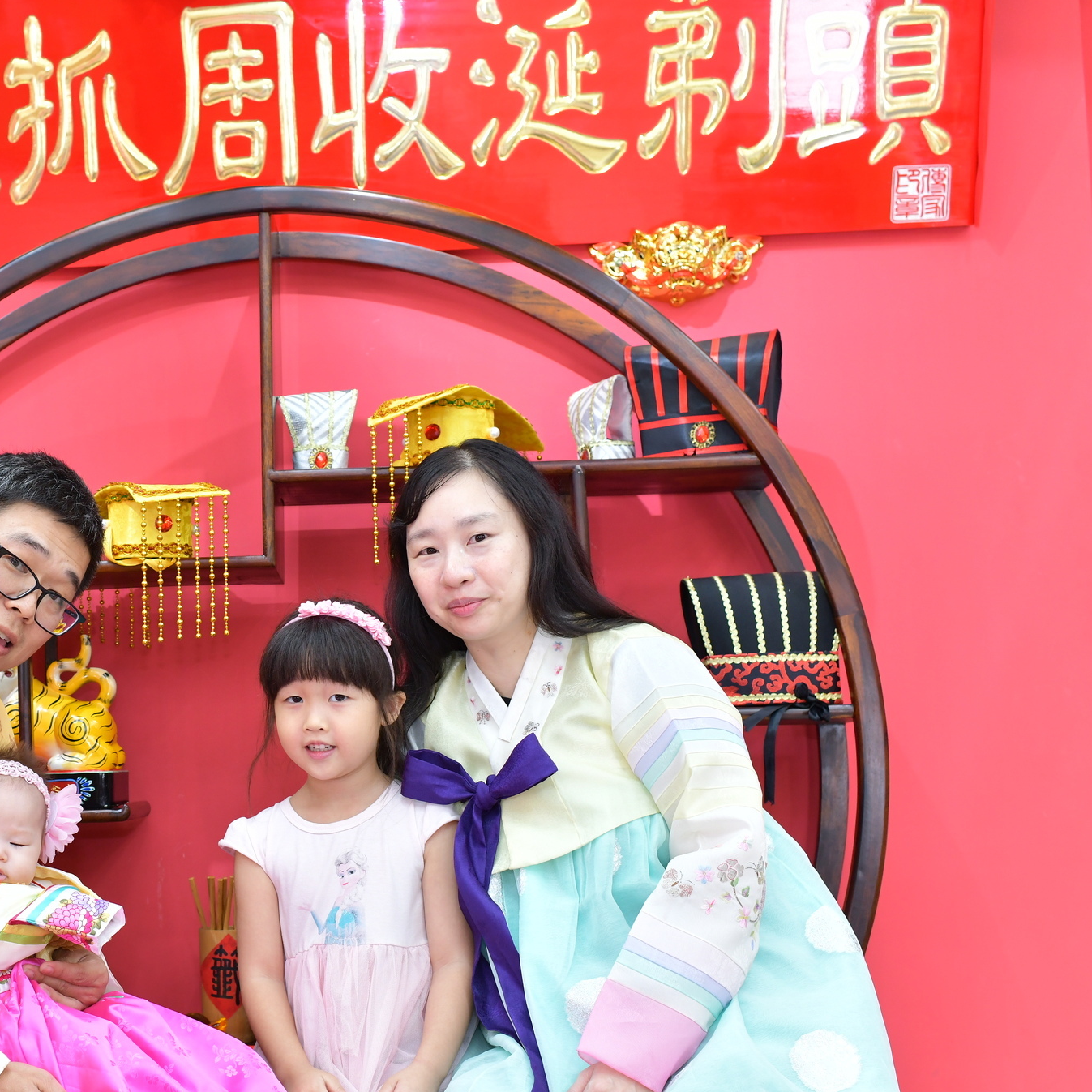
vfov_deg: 32.1
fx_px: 1892
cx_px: 186
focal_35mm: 53
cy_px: 633
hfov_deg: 31.2
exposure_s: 1/200
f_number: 4.5
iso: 800
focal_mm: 35
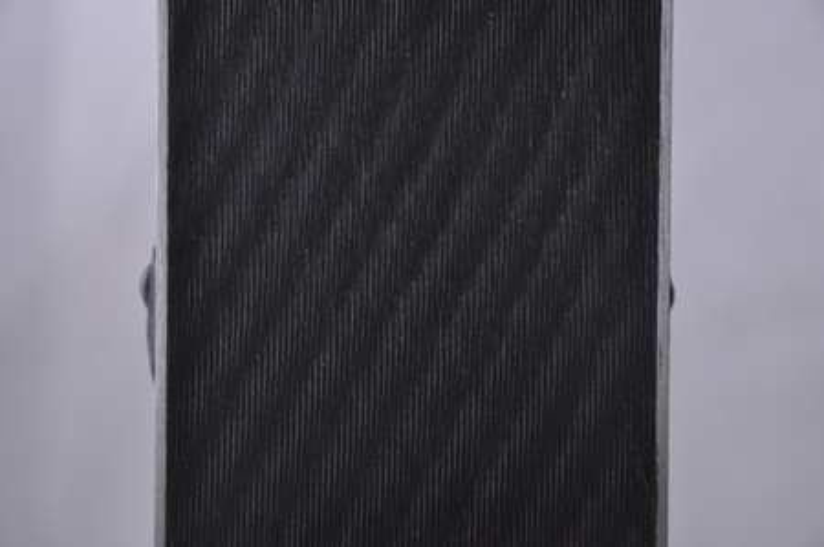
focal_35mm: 158
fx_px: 3601
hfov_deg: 13.1
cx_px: 412
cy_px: 274
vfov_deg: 8.7
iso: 3200
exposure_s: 1/125
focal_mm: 105
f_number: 9.5
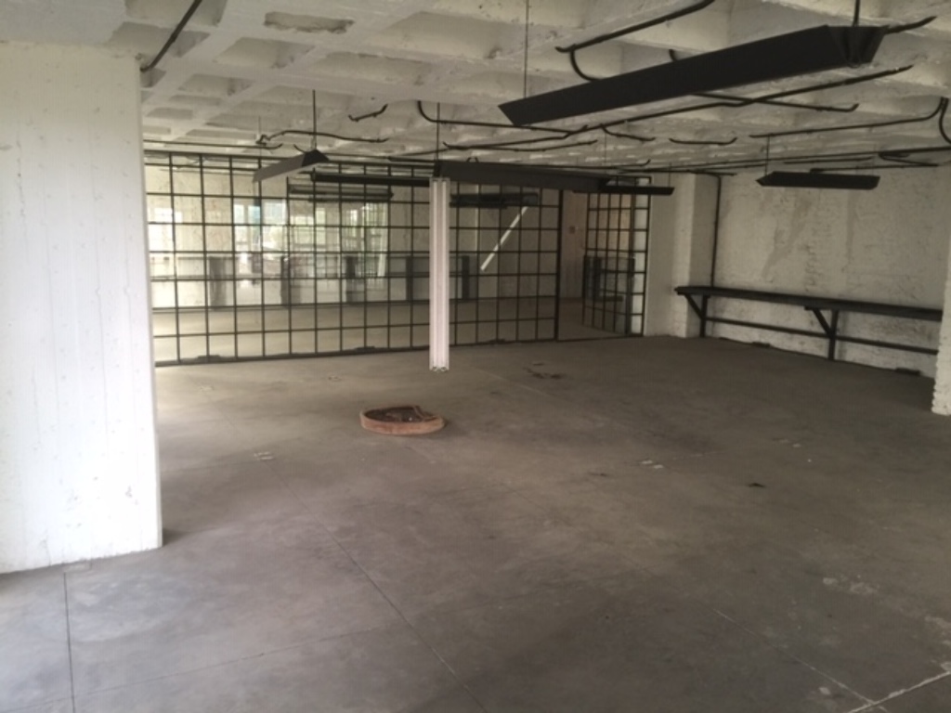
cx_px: 476
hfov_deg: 61.7
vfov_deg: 48.2
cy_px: 356
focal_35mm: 29
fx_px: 797
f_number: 2.2
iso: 50
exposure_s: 1/15
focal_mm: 4.15
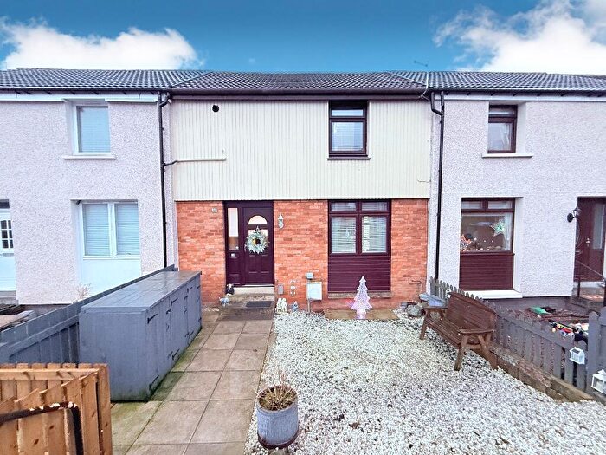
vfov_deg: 85.7
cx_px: 303
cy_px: 228
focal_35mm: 14
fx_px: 245
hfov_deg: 102.1
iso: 400
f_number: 2.2
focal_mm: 2.22
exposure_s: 1/60
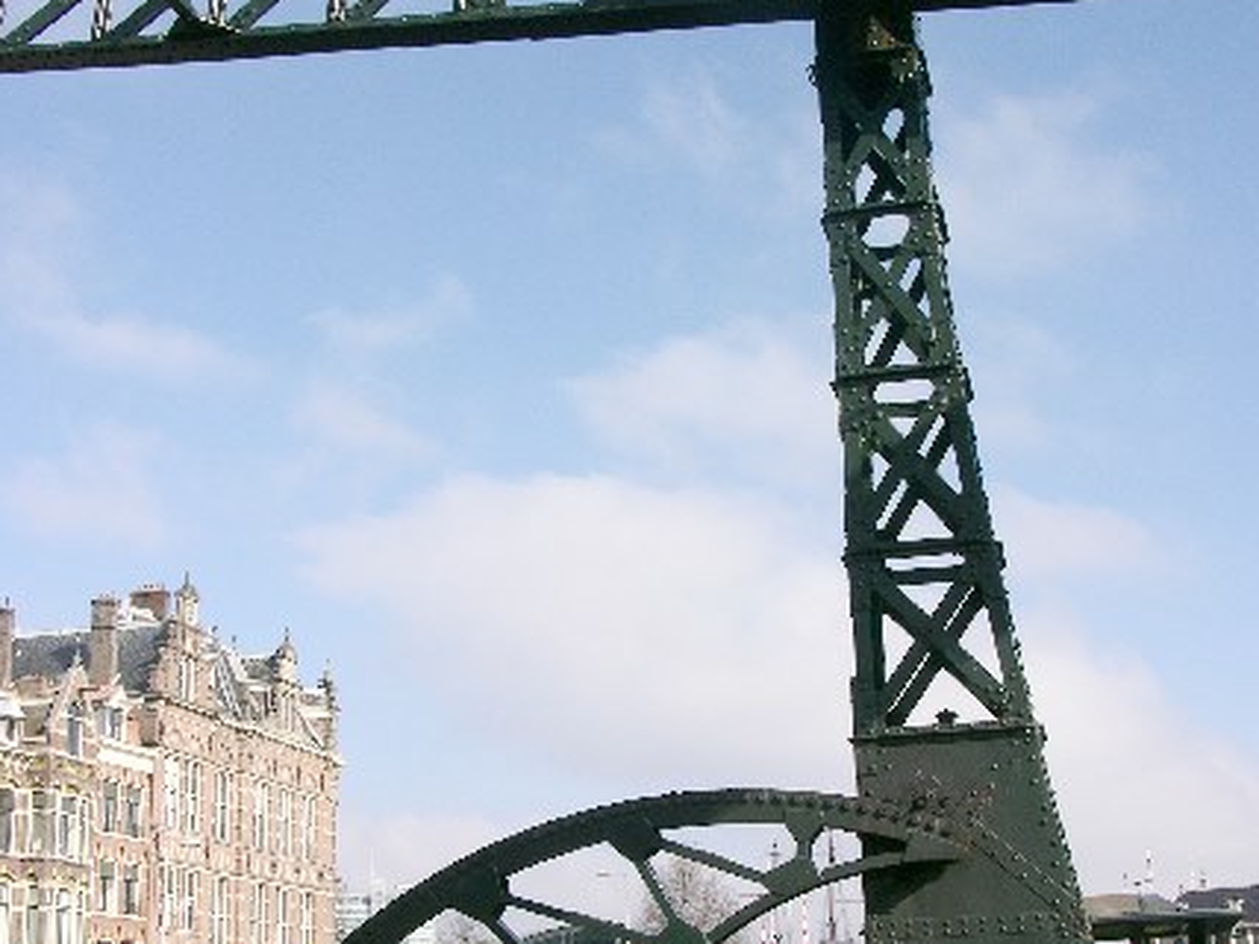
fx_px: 1746
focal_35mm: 48
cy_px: 581
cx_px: 635
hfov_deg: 39.7
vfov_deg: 30.2
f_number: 8
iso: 50
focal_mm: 9
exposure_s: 1/140
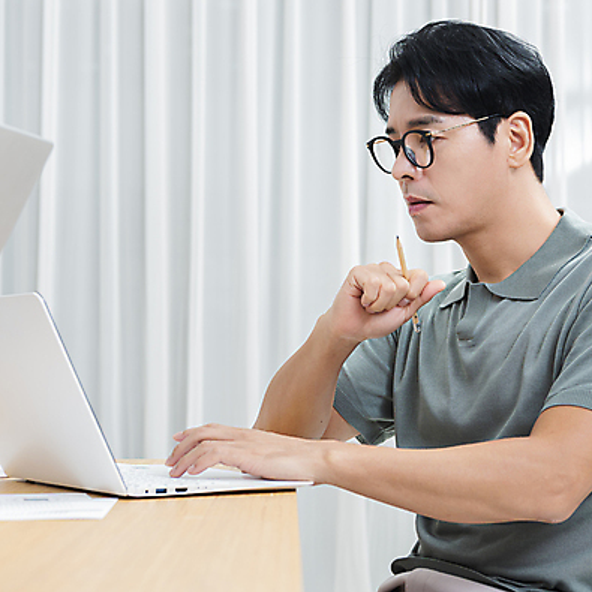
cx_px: 291
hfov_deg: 21.7
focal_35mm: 80
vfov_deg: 21.7
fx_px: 1548
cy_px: 294
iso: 100
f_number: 5.6
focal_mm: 62
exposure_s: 1/80
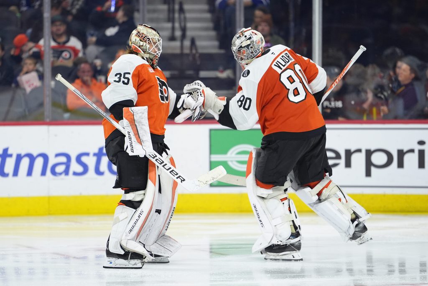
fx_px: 1783
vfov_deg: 9.2
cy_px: 143
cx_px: 214
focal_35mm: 150
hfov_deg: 13.7
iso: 1250
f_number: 2
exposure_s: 1/2500
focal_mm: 150
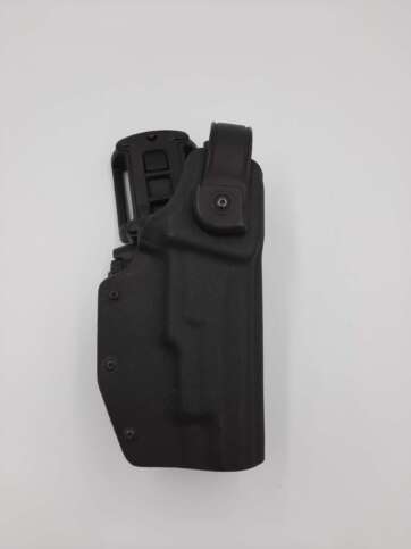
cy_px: 274
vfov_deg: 69.4
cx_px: 206
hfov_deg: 54.9
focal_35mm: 25
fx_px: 396
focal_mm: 4.6
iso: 40
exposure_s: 1/152
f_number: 2
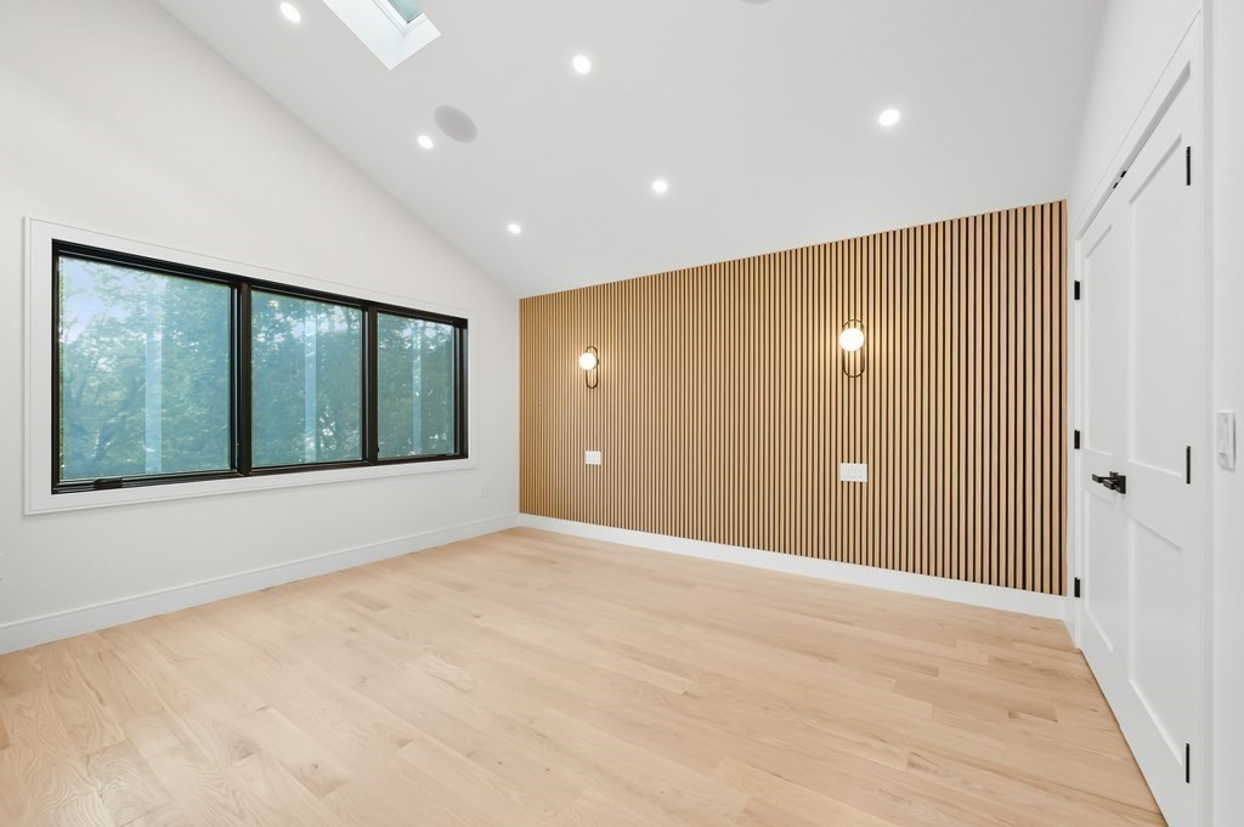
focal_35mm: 14
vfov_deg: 81.1
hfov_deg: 104.3
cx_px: 622
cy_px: 414
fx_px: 483
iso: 100
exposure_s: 1/30
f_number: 8
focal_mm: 14
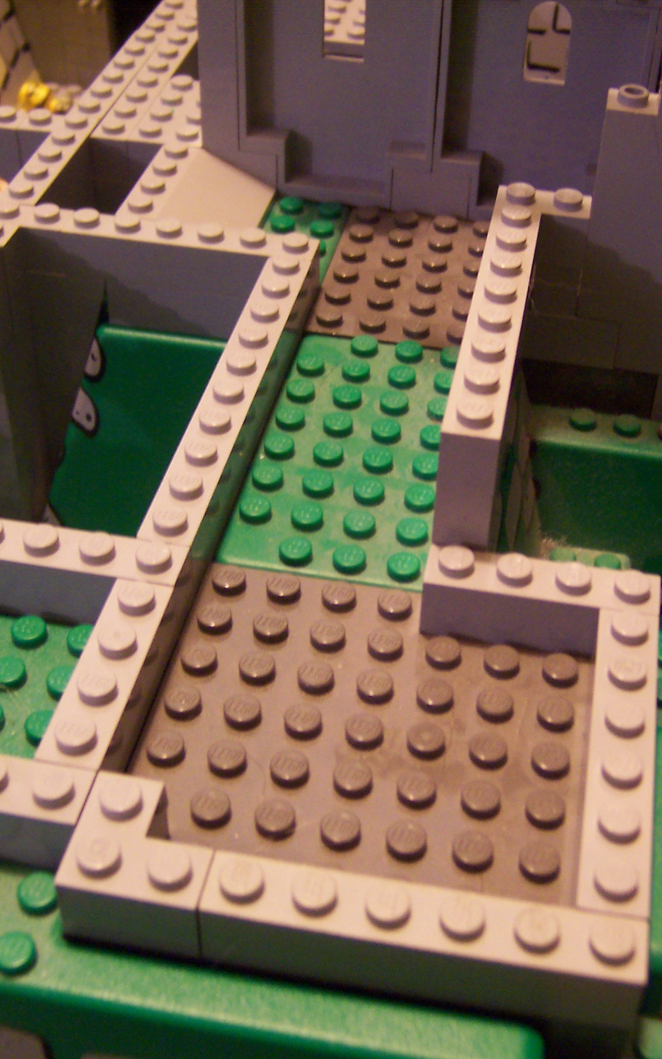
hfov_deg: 27.4
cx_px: 394
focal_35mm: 47
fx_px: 1357
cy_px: 530
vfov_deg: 42.6
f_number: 2.8
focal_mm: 5.5
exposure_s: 1/8
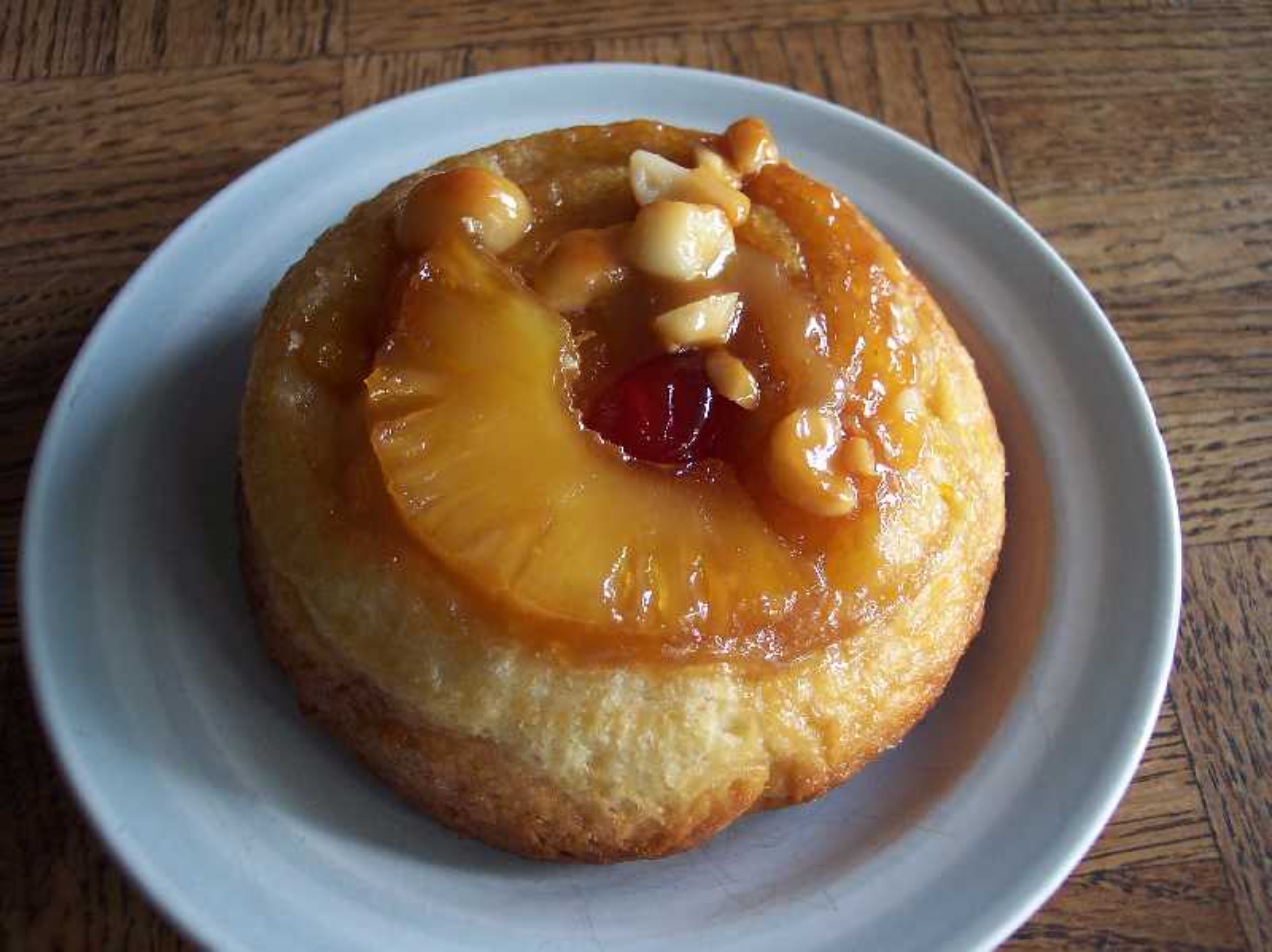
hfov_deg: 49.0
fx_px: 1396
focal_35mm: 38
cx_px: 636
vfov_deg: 37.7
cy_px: 476
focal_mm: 8
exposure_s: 1/90
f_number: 2.8
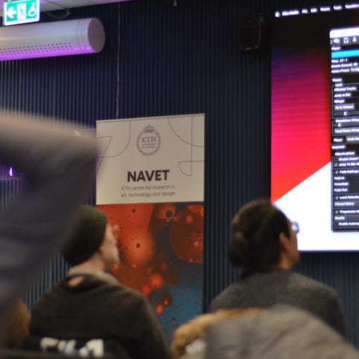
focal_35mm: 97
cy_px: 181
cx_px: 121
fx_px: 1138
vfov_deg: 17.9
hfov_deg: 17.9
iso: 1100
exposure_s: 1/400
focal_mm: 50
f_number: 1.8
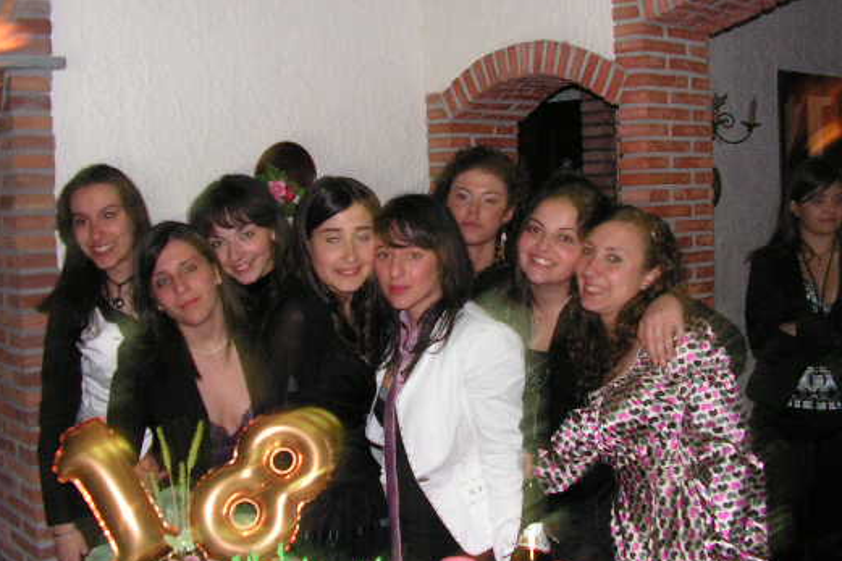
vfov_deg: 29.2
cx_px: 404
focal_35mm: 46
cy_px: 285
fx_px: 1075
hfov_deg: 42.7
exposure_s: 1/40
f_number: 3.2
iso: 200
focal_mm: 6
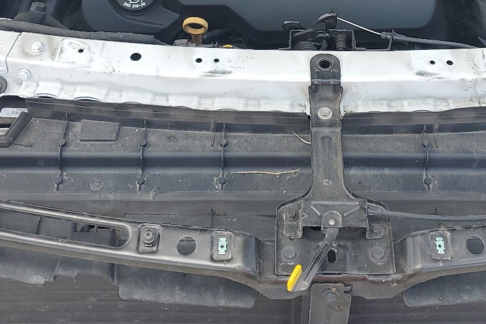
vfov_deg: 22.5
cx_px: 309
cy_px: -26
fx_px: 769
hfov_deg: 34.8
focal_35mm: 57
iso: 50
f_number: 1.5
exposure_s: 1/667
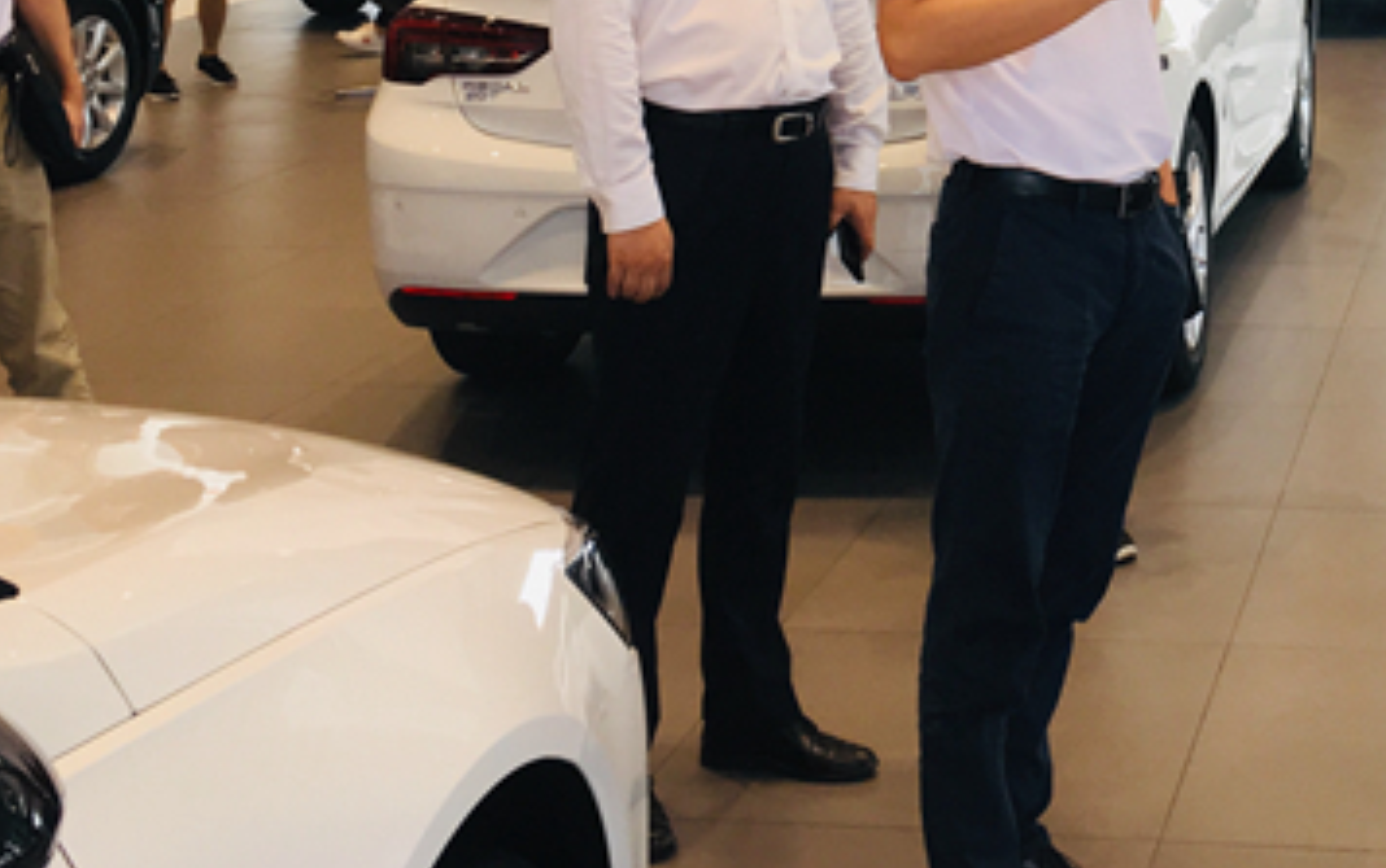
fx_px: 2608
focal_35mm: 69
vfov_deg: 17.9
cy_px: -195
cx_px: 1230
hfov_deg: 28.7
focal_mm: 4.15
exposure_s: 1/100
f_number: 2.2
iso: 40
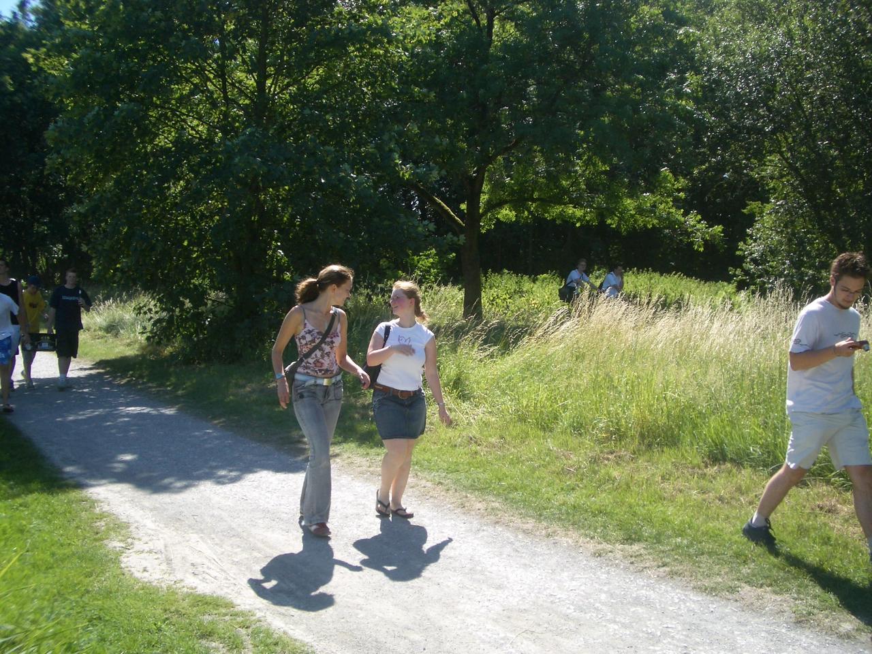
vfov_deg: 40.7
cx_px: 436
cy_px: 327
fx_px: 882
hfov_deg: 52.6
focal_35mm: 35
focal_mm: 5.8
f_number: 4.3
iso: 50
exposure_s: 1/250
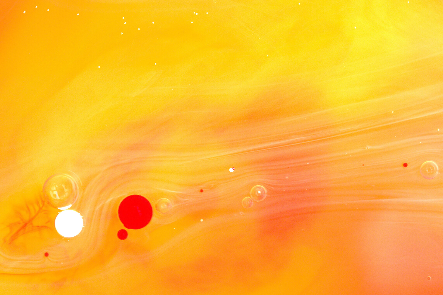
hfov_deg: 13.1
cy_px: 148
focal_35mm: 158
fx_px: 1936
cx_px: 222
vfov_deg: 8.7
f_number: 22
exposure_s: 1/20
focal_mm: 105
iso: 200
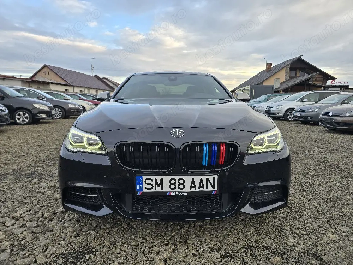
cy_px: 132
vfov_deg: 58.9
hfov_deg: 73.9
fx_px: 235
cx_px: 176
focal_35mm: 23
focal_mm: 6.3
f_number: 1.7
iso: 12
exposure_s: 1/63.3
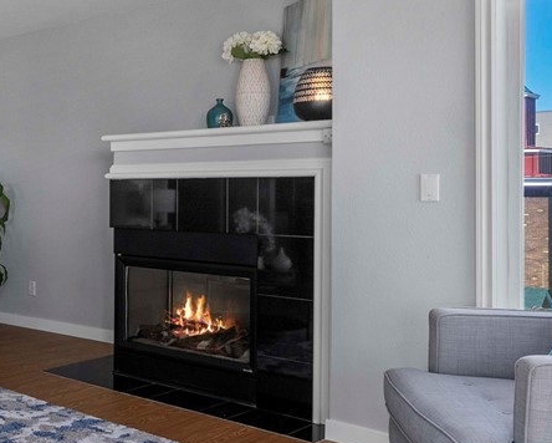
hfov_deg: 37.2
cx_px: -30
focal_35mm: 43
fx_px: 703
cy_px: 206
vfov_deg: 34.9
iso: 125
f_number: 8
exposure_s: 1/80
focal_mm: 12
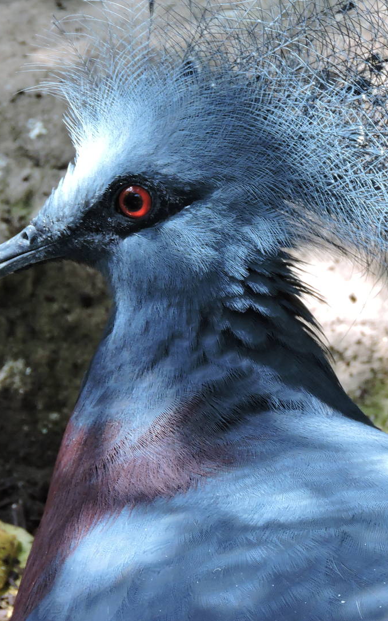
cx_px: 339
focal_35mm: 507
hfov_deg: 2.6
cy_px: 286
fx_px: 8581
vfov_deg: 4.1
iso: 400
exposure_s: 1/80
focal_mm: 58
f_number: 4.8
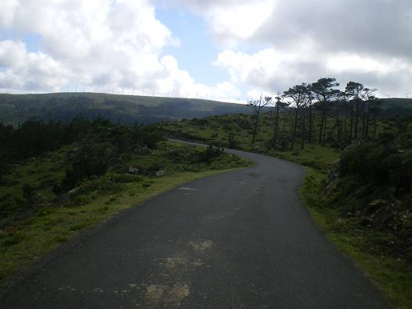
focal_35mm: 38
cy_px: 154
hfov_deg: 49.0
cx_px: 206
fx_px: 452
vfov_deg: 37.7
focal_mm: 6.3
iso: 64
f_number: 4.6
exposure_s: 1/320
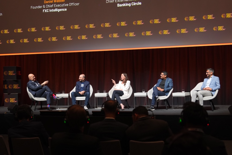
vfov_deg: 28.7
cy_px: 78
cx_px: 116
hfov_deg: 41.9
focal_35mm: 47
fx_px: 303
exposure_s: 1/200
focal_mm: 47
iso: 1600
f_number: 2.8
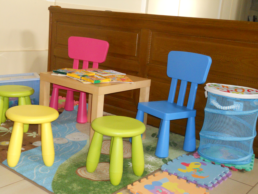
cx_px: 129
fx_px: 343
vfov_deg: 31.5
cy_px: 97
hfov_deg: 41.2
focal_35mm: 46
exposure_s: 1/30
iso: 500
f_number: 4.3
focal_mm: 8.2
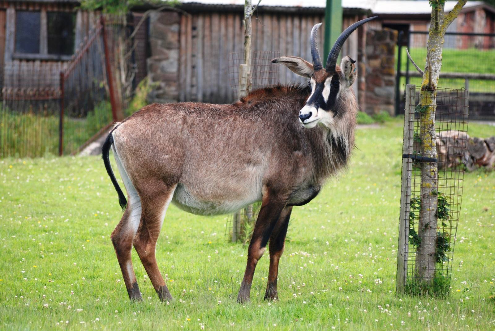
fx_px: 3097
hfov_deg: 9.1
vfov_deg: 6.1
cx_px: 248
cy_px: 166
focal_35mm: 225
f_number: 4.5
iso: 360
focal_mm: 150
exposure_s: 1/500
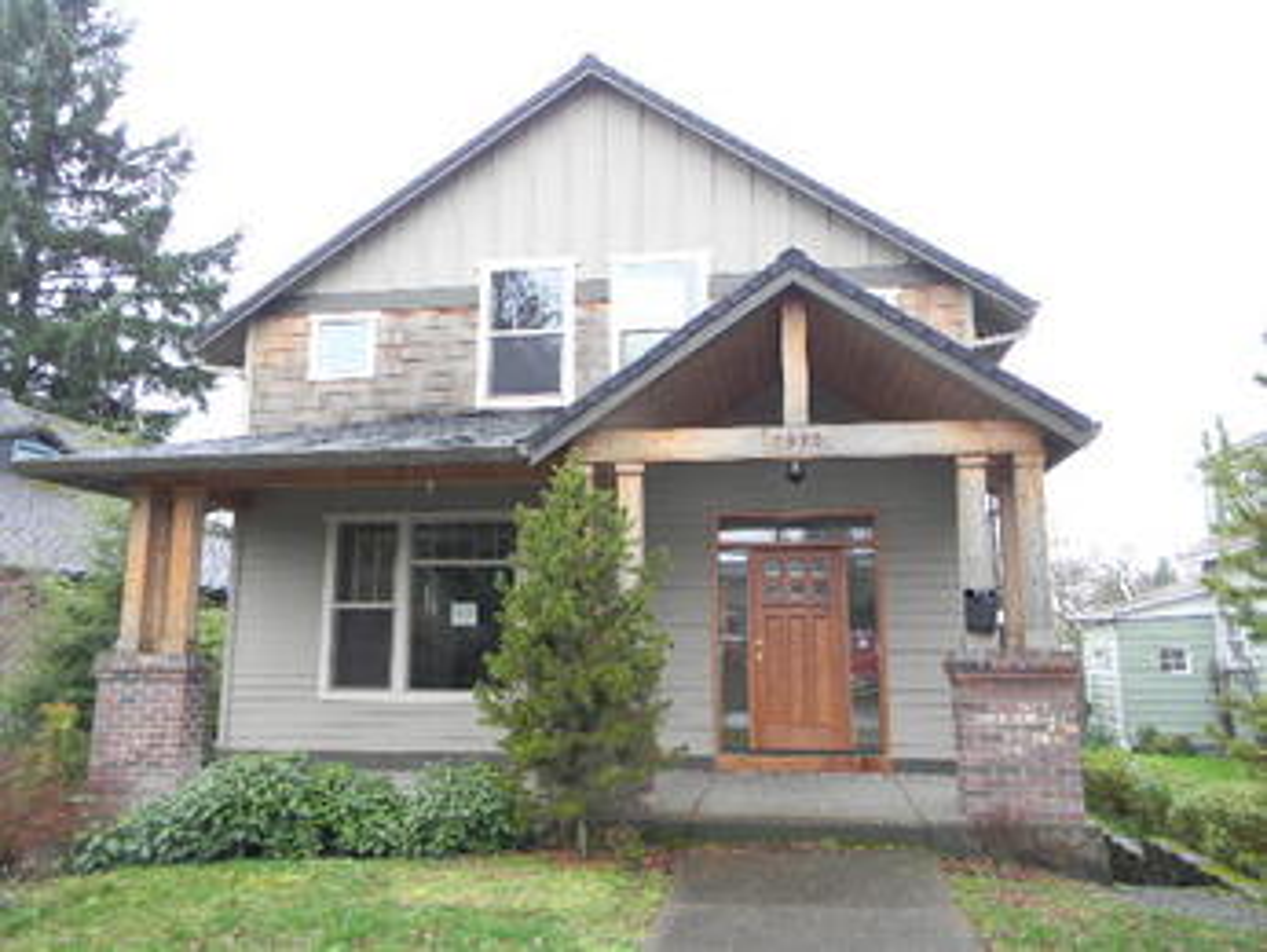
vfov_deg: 49.8
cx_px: 634
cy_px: 476
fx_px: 1026
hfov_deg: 63.4
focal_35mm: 28
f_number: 3.5
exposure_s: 1/30
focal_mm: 5
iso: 131
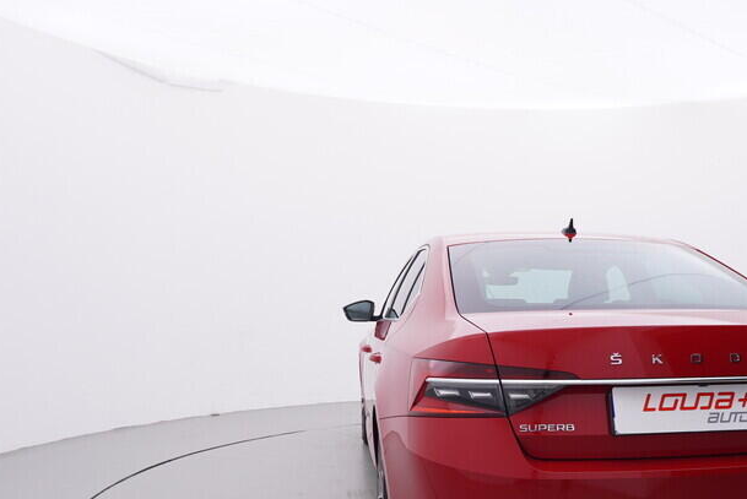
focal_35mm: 38
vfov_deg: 34.1
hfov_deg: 49.9
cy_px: 408
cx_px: 504
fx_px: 786
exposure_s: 1/80
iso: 200
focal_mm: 15
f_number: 5
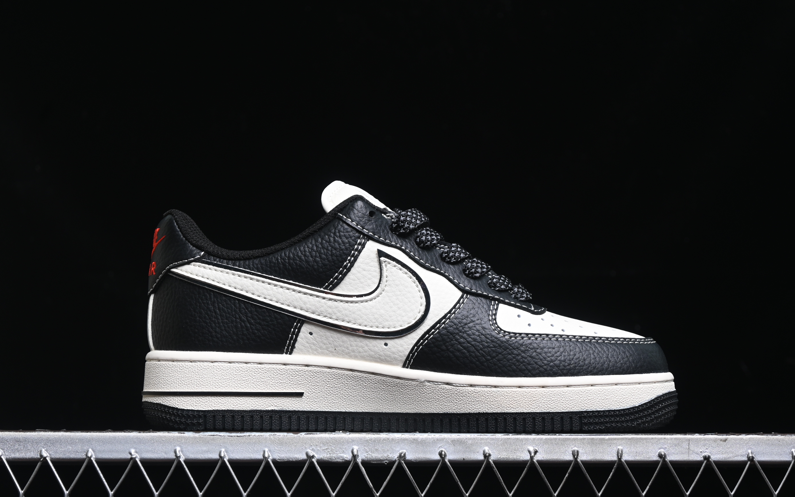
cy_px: 265
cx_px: 400
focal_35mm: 77
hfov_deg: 26.8
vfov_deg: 16.9
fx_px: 1668
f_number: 6.3
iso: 160
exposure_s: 1/60
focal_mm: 50
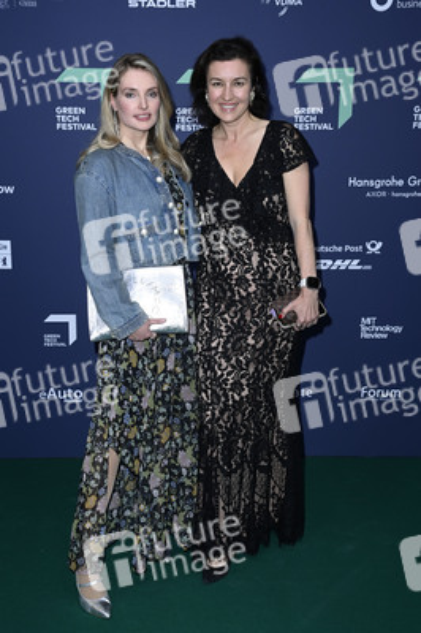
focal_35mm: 48
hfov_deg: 28.0
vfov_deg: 41.1
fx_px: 843
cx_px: 210
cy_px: 316
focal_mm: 48
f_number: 6.3
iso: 640
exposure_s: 1/250
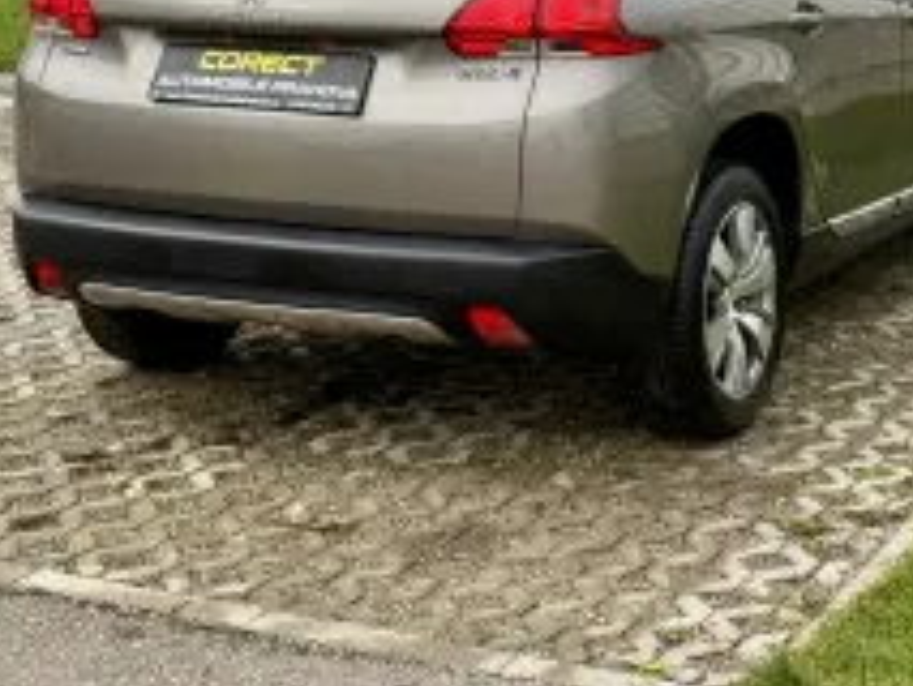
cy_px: 111
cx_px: 532
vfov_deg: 18.0
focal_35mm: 81
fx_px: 2138
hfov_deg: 24.1
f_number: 1.78
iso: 80
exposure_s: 1/1167
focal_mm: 6.76
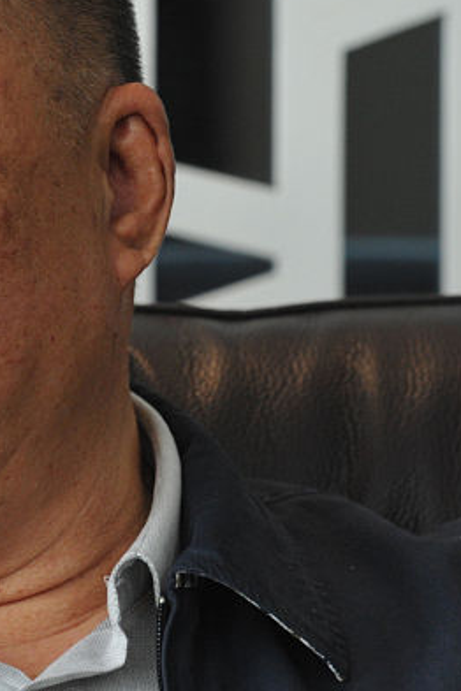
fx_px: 8797
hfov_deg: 3.0
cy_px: 380
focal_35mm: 458
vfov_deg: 4.5
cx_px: 148
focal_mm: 150
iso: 2000
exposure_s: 1/100
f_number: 6.3
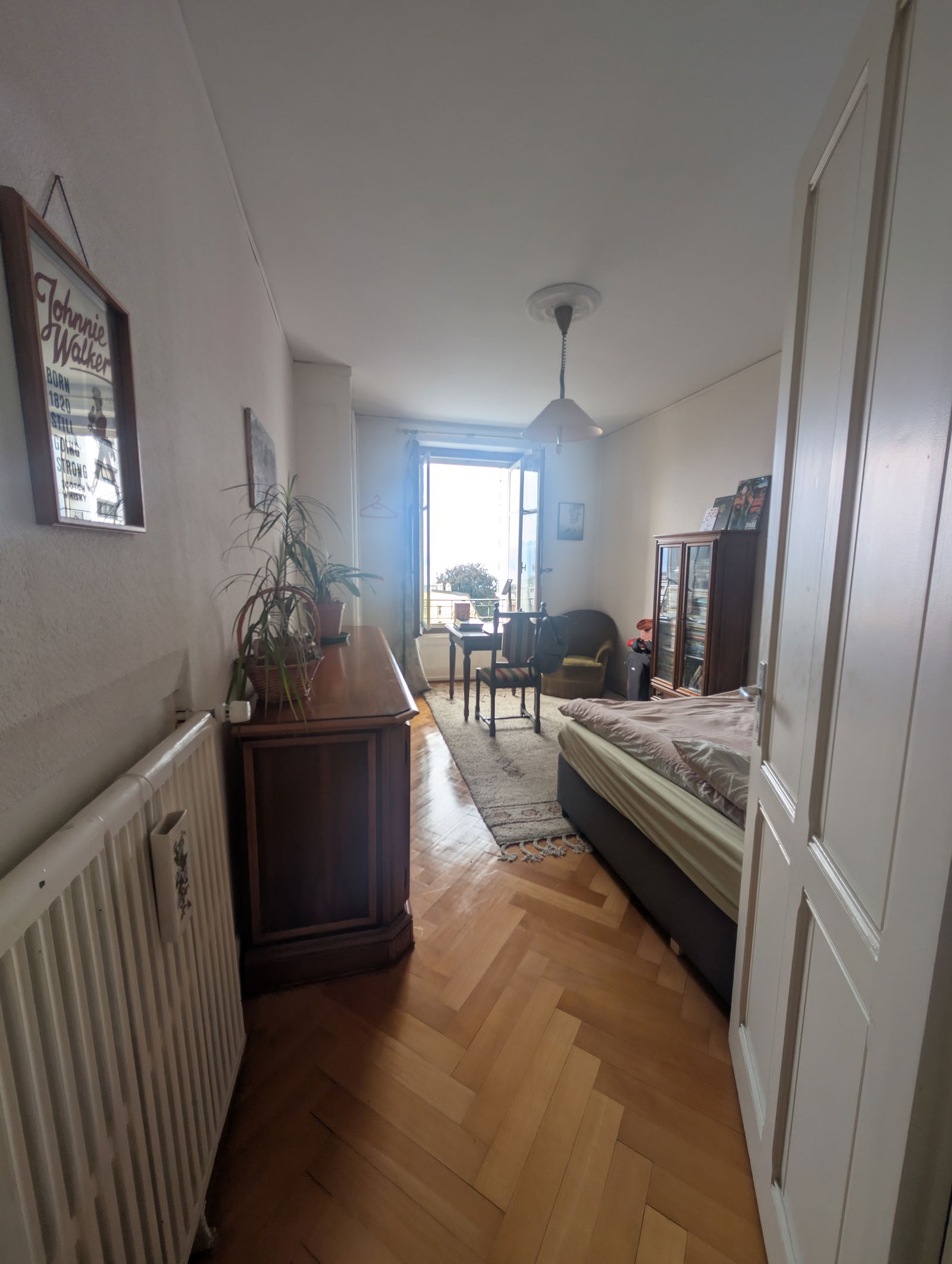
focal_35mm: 12
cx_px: 476
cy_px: 632
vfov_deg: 110.5
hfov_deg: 94.6
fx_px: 439
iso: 51
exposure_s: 1/221
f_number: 1.7
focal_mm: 2.02
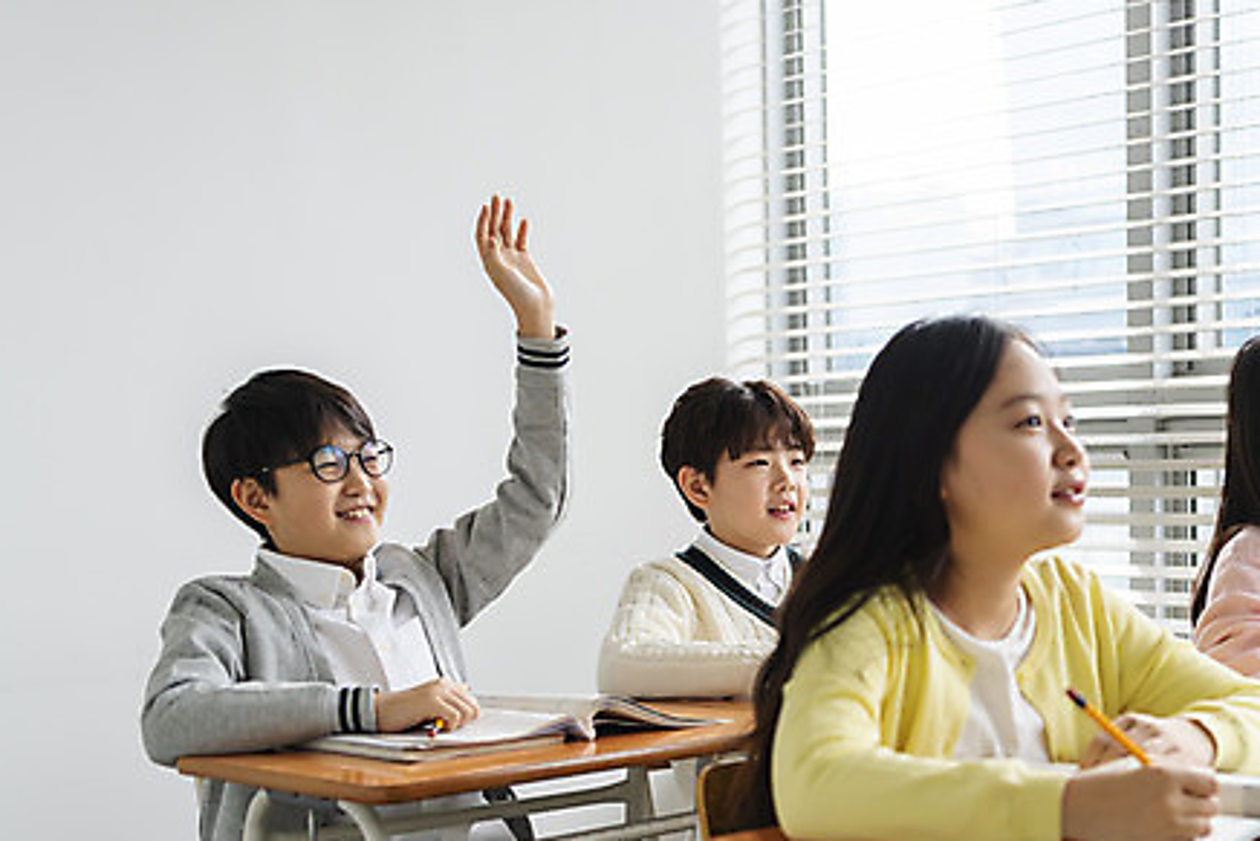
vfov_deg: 24.6
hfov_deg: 35.9
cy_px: 529
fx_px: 1926
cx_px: 837
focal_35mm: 55
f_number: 2.8
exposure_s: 1/200
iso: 640
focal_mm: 40
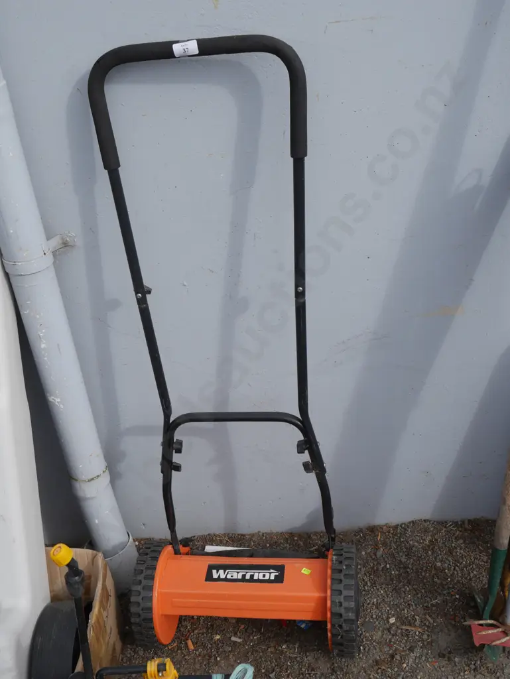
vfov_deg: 46.8
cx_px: 255
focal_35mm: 40
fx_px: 785
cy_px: 340
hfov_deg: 36.0
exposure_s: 1/400
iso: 200
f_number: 8
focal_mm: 20
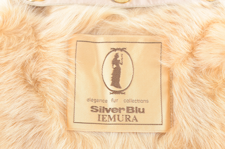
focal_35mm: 82
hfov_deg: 24.7
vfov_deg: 16.5
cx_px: 112
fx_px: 515
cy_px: 74
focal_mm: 55
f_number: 10
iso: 250
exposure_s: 1/80
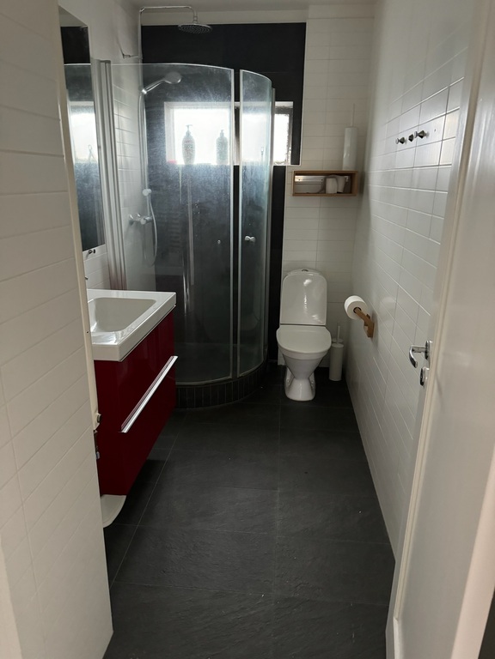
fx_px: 458
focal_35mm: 24
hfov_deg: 56.8
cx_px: 248
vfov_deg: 71.6
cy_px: 330
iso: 800
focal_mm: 6.76
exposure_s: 1/47
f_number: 1.78
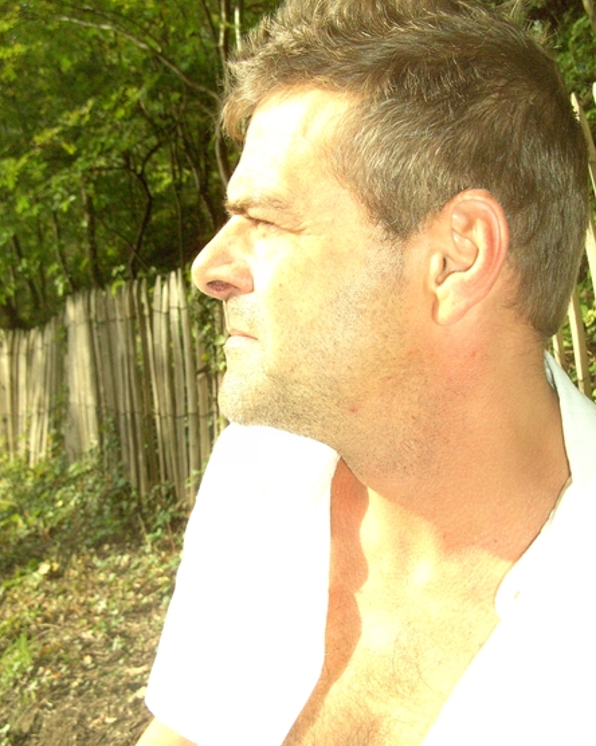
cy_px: 365
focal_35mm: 39
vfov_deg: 46.9
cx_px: 298
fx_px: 861
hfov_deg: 38.2
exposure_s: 1/500
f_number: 3.5
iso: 400
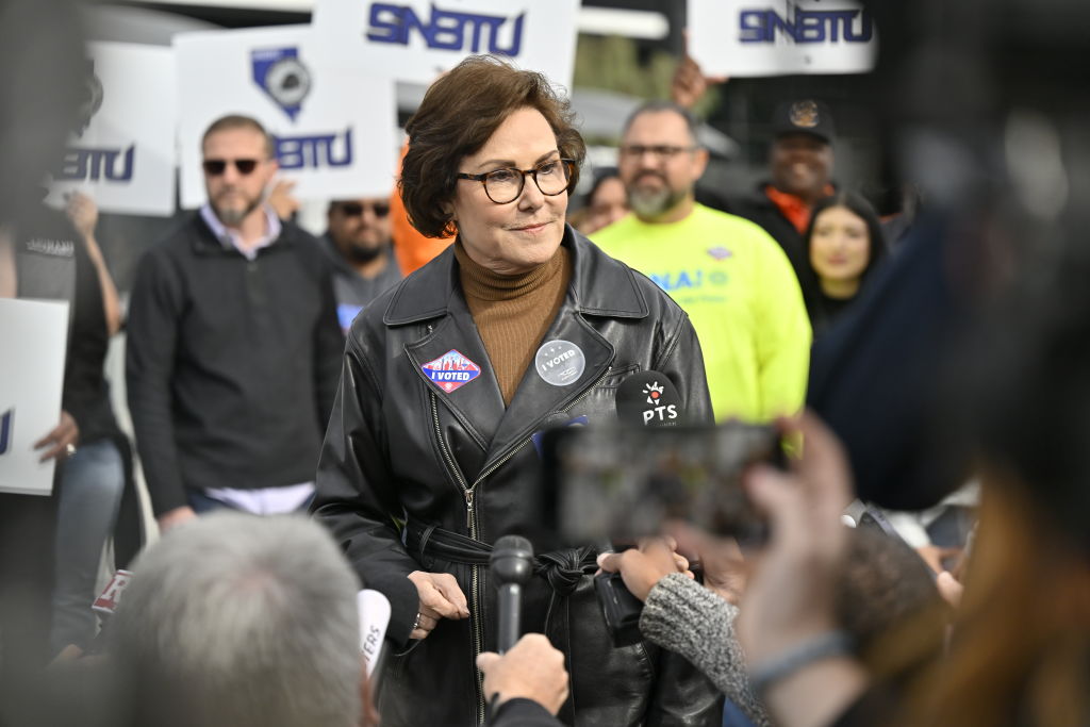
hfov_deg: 23.9
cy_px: 364
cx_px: 545
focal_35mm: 85
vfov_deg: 16.1
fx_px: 2574
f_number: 2.8
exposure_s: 1/5000
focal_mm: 85
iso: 400
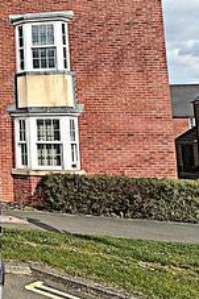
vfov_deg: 43.0
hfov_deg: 23.3
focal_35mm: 45
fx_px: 374
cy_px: 99
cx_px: -108
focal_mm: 2.22
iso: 40
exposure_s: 1/2257
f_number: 2.2
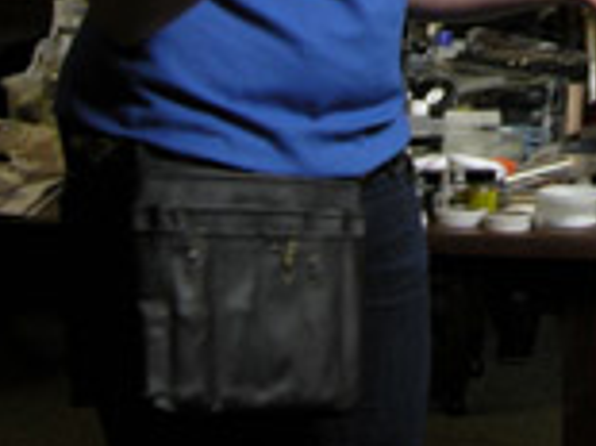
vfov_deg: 13.1
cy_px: -102
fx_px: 1892
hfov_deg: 17.4
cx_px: 619
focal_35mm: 110
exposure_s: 1/6.8
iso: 100
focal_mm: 8.9
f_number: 2.8
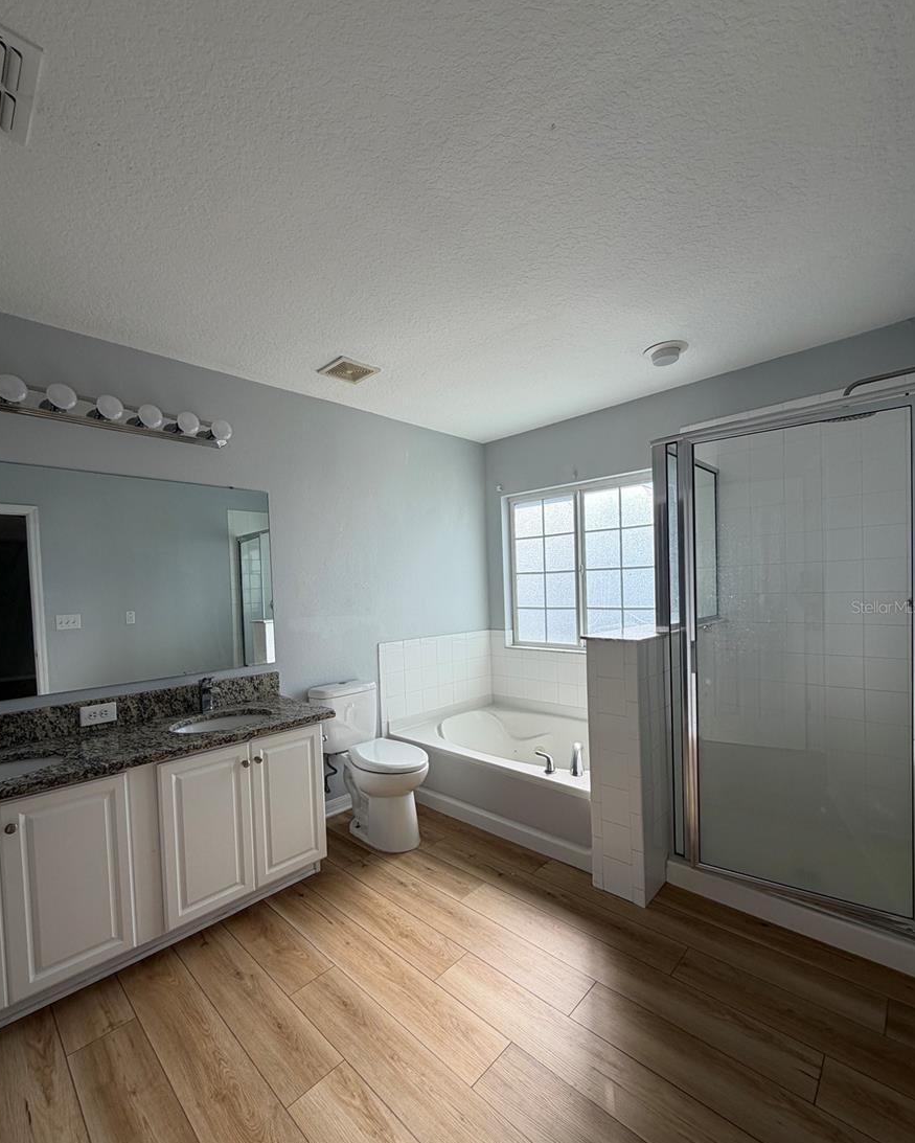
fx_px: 508
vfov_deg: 96.7
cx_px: 455
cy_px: 607
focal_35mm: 15
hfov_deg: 84.1
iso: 40
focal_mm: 2.22
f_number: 2.2
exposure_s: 1/239
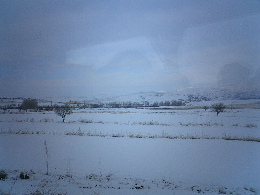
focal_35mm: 37
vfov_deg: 38.7
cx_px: 130
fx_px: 278
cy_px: 98
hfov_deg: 50.1
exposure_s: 1/1000
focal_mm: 5.6
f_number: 3.5
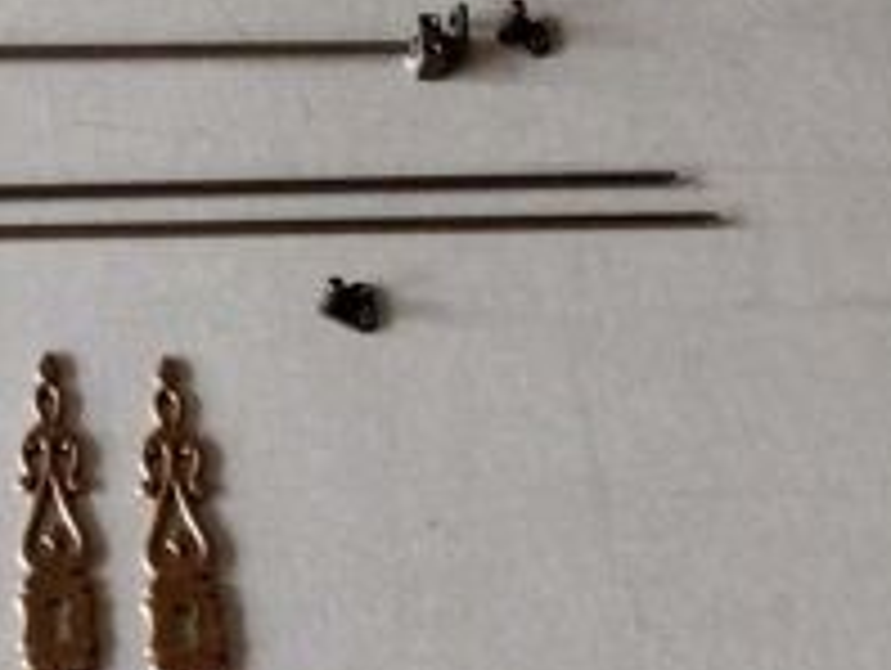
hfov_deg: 27.7
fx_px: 1624
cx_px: -122
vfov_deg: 23.0
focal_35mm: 63
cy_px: 540
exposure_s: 1/33.3
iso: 386
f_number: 1.8
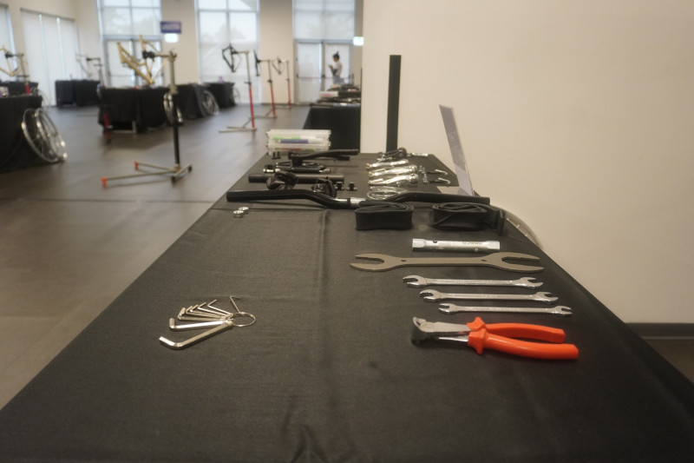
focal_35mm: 28
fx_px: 549
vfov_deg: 45.7
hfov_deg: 64.6
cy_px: 232
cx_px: 347
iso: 2000
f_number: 4
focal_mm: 19
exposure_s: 1/160
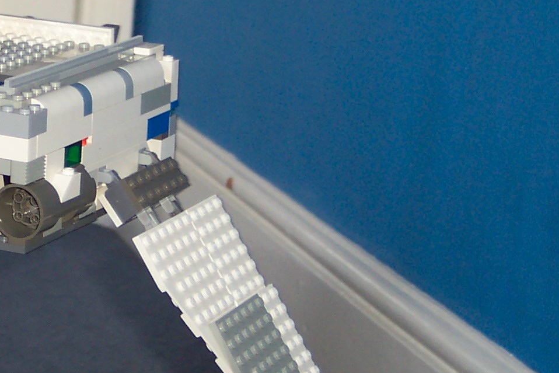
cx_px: 19
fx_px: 1786
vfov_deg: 11.9
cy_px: 139
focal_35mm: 115
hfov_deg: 17.4
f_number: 3.4
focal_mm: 10.7
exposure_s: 1/45
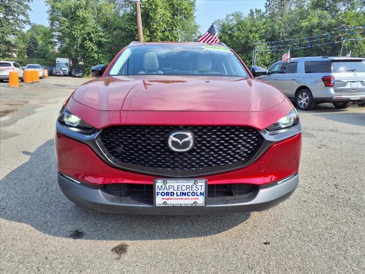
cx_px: 182
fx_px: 285
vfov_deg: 51.4
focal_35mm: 27
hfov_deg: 65.3
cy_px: 137
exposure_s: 1/1000
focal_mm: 3.58
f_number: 1.9
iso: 40
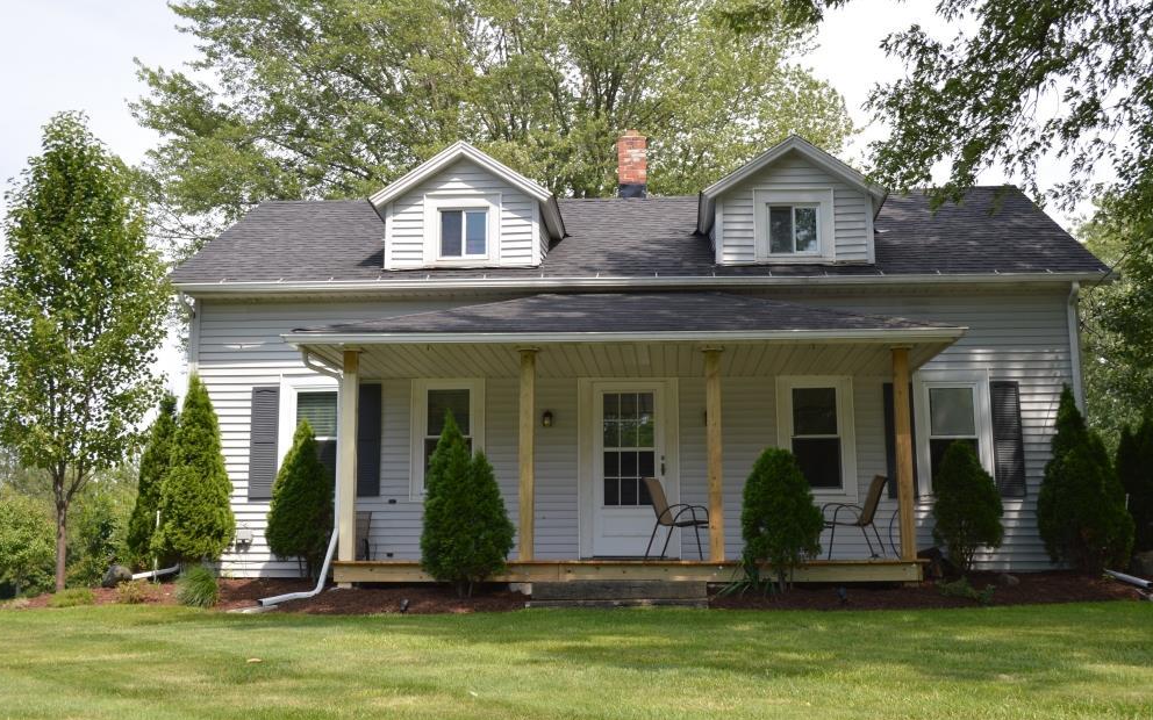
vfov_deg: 31.2
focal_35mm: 41
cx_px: 586
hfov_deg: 48.2
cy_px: 357
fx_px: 1288
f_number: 5.6
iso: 100
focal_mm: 26
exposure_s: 1/200
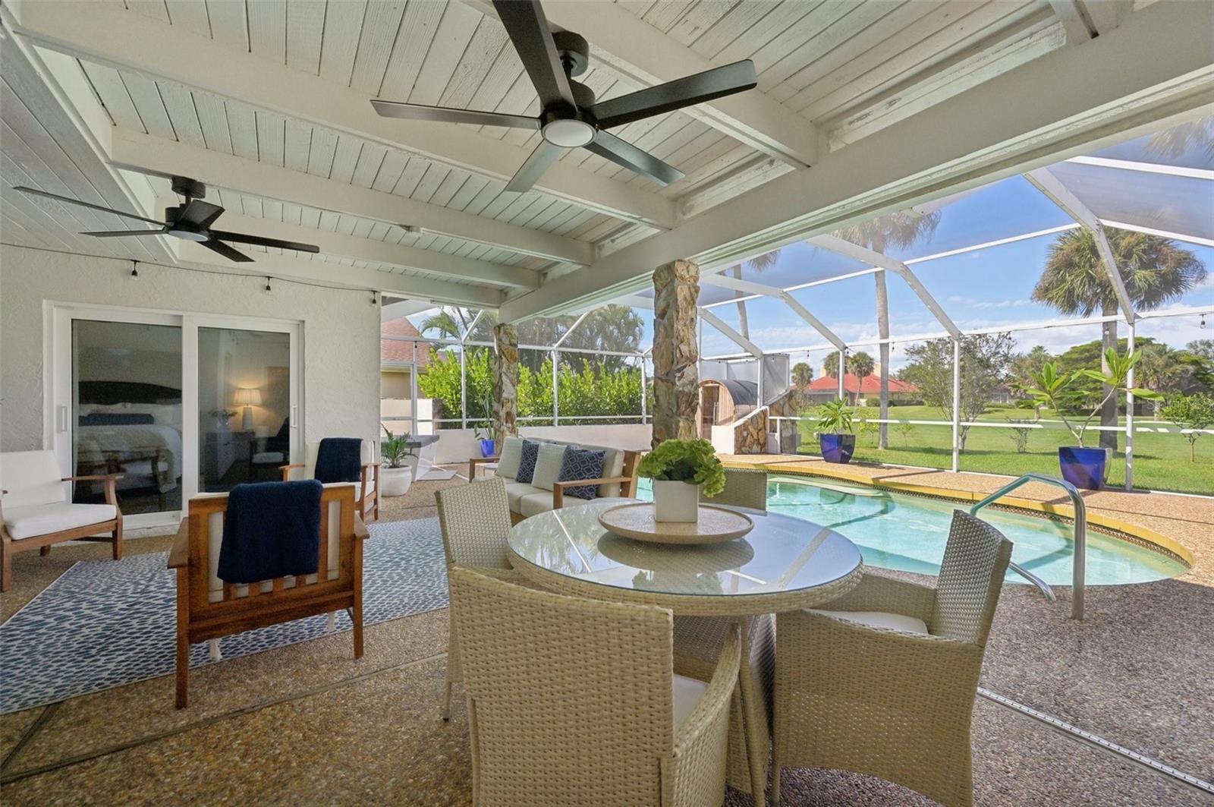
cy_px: 404
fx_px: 472
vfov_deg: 81.1
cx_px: 607
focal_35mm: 14
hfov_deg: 104.3
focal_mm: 14
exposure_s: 1/320
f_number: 8
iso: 400
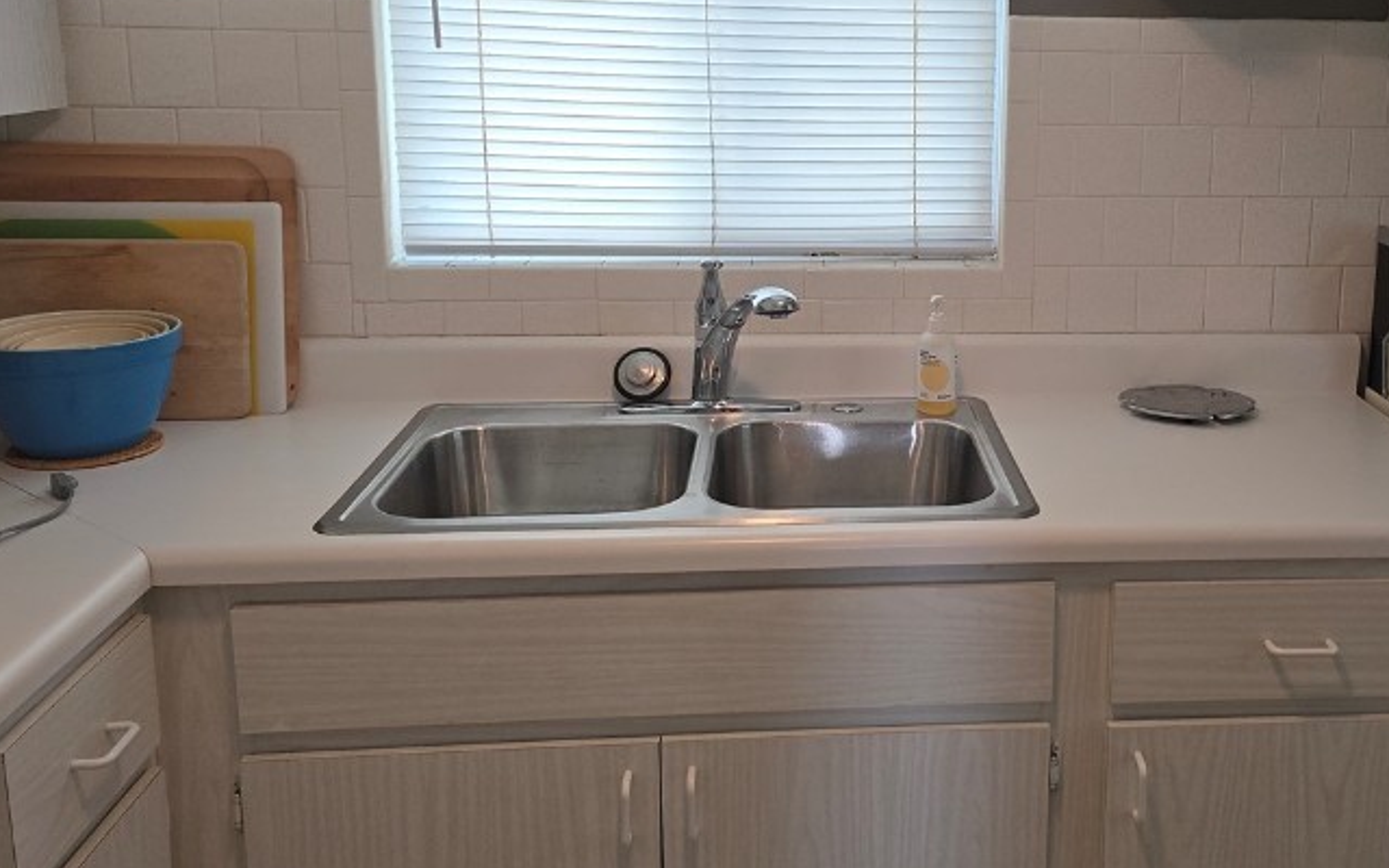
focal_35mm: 39
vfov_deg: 32.5
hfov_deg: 49.2
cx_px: 964
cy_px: 297
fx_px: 1476
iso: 64
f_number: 1.7
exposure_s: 1/120
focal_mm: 6.3
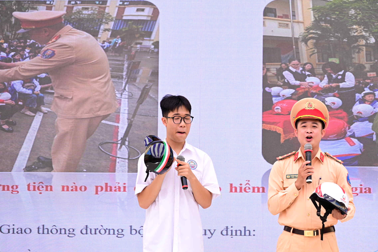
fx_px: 1680
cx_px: 222
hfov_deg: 12.8
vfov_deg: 8.6
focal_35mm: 160
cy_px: 132
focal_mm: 120
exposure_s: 1/125
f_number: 4
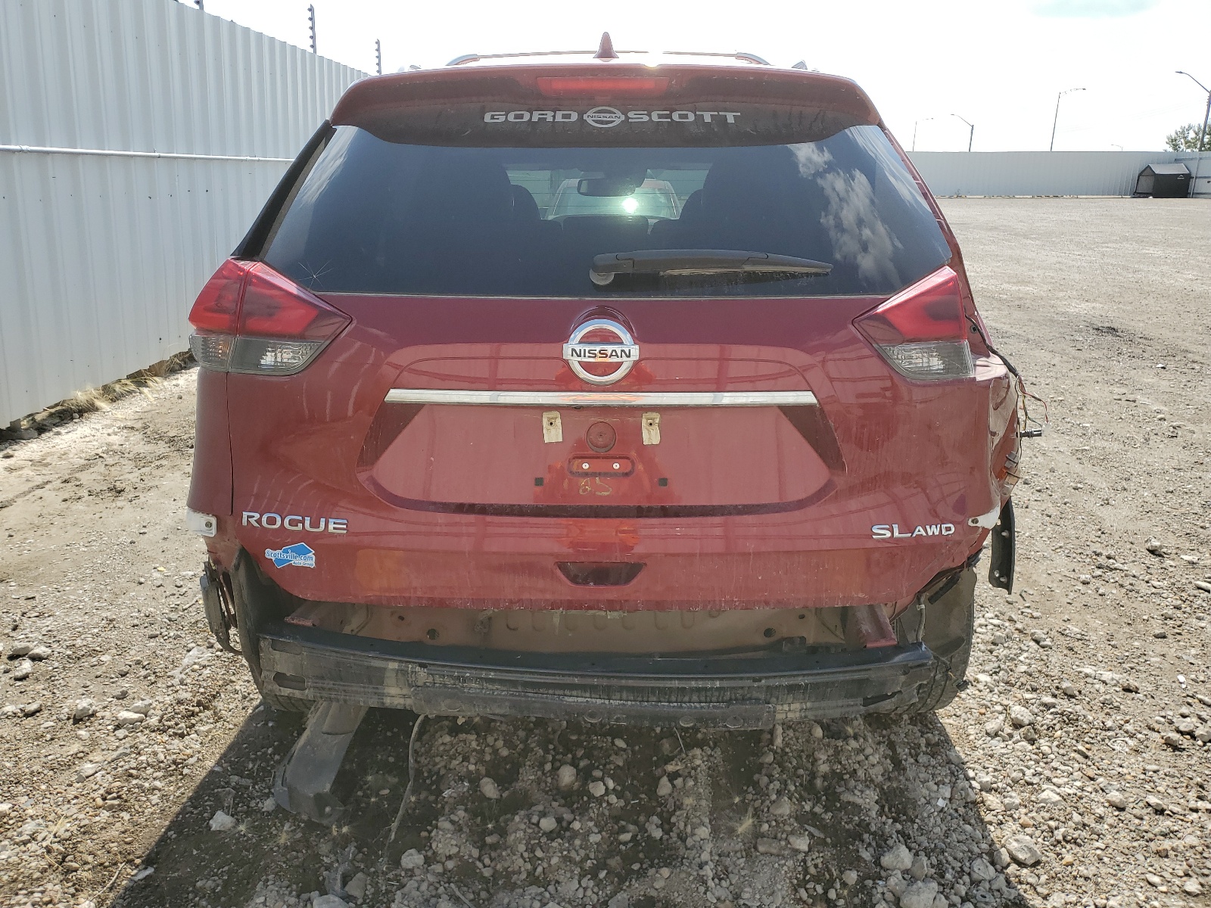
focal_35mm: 26
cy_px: 454
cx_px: 606
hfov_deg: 67.3
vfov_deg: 53.1
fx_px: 910
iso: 50
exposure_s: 1/2500
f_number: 1.5
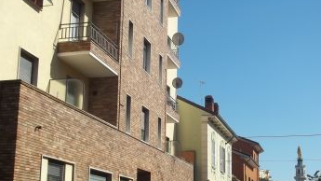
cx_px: 161
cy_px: 98
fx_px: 536
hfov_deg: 33.3
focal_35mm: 63
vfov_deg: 19.1
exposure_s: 1/125
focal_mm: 10.1
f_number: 10
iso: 64
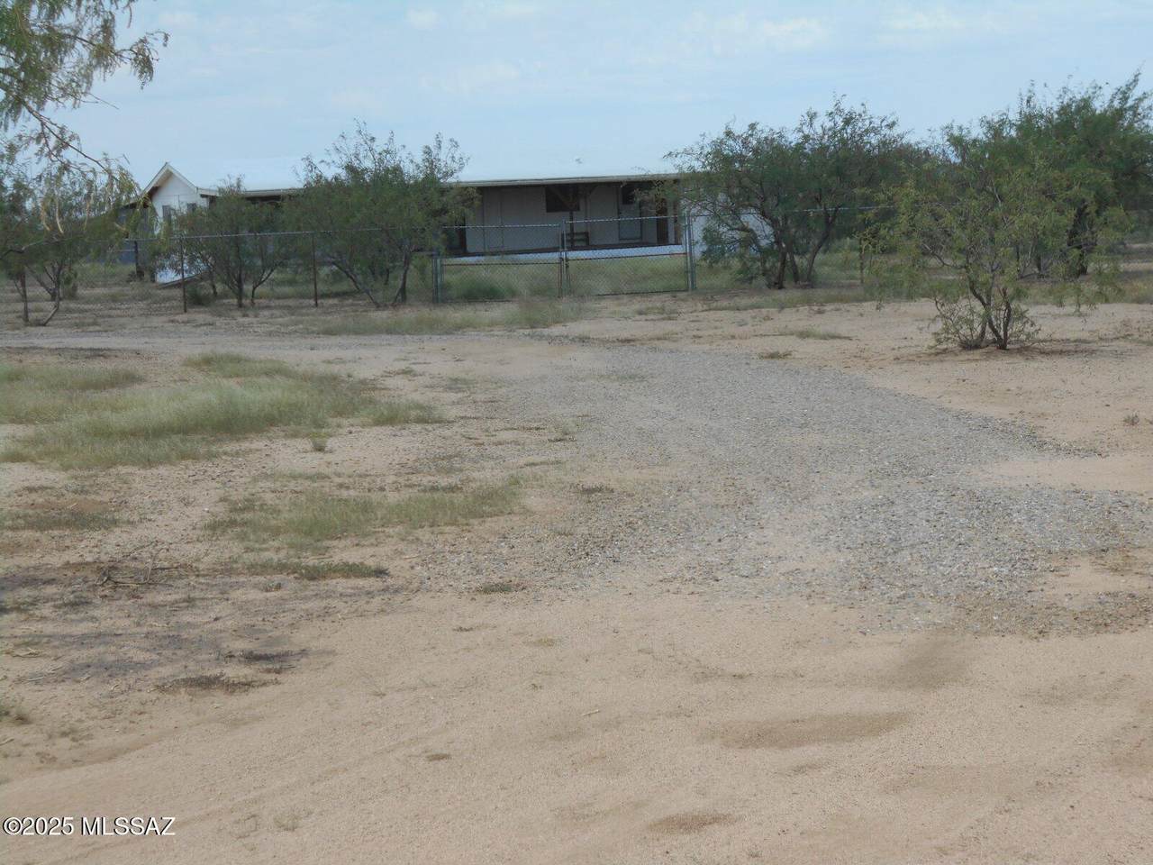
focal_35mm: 75
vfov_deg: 19.6
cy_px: 432
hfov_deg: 26.0
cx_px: 576
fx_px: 2498
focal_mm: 13.5
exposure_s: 1/640
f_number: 5.8
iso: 80
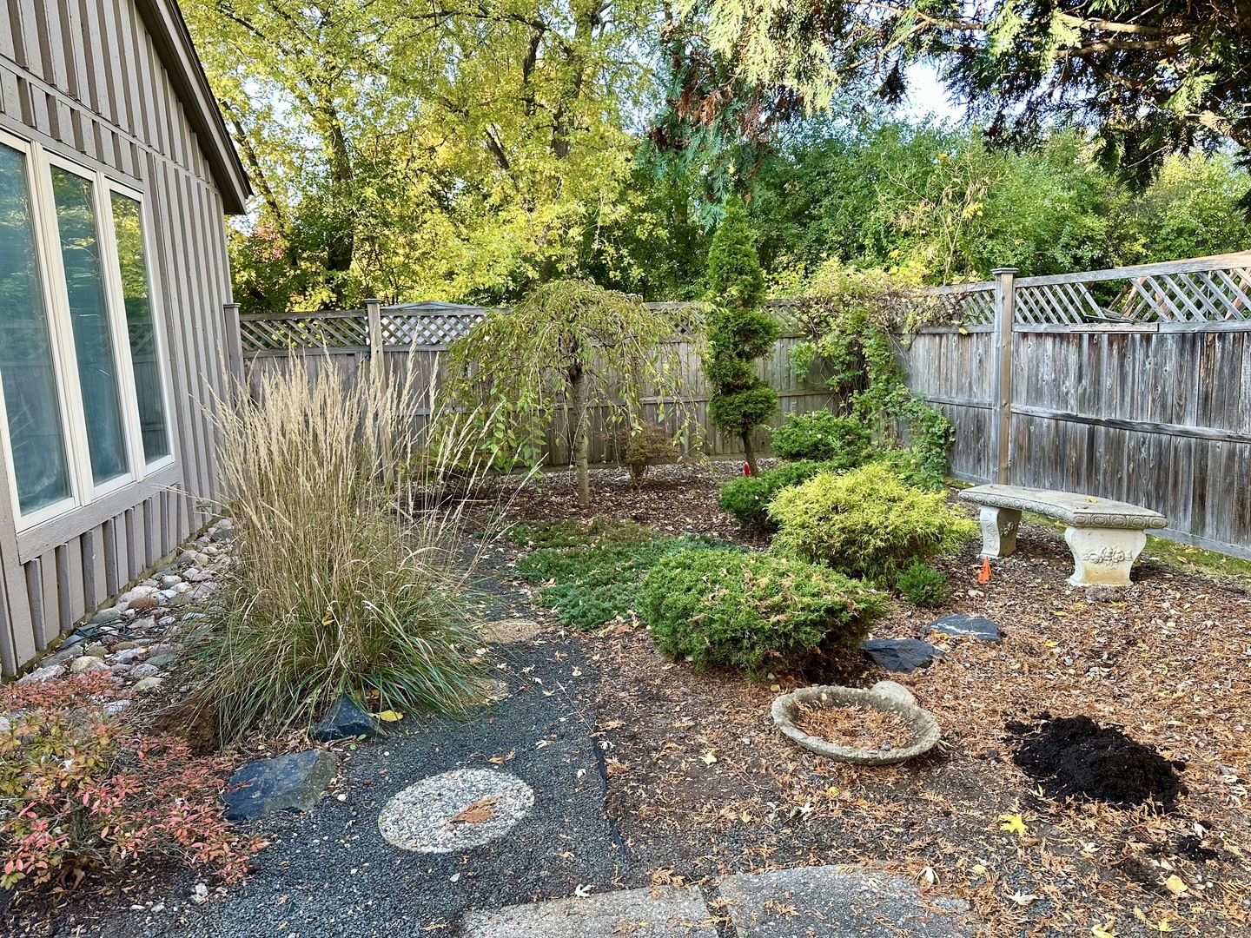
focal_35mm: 24
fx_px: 867
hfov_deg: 71.6
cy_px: 469
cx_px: 626
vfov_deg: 56.8
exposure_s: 1/121
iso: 64
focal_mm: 6.86
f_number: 1.78
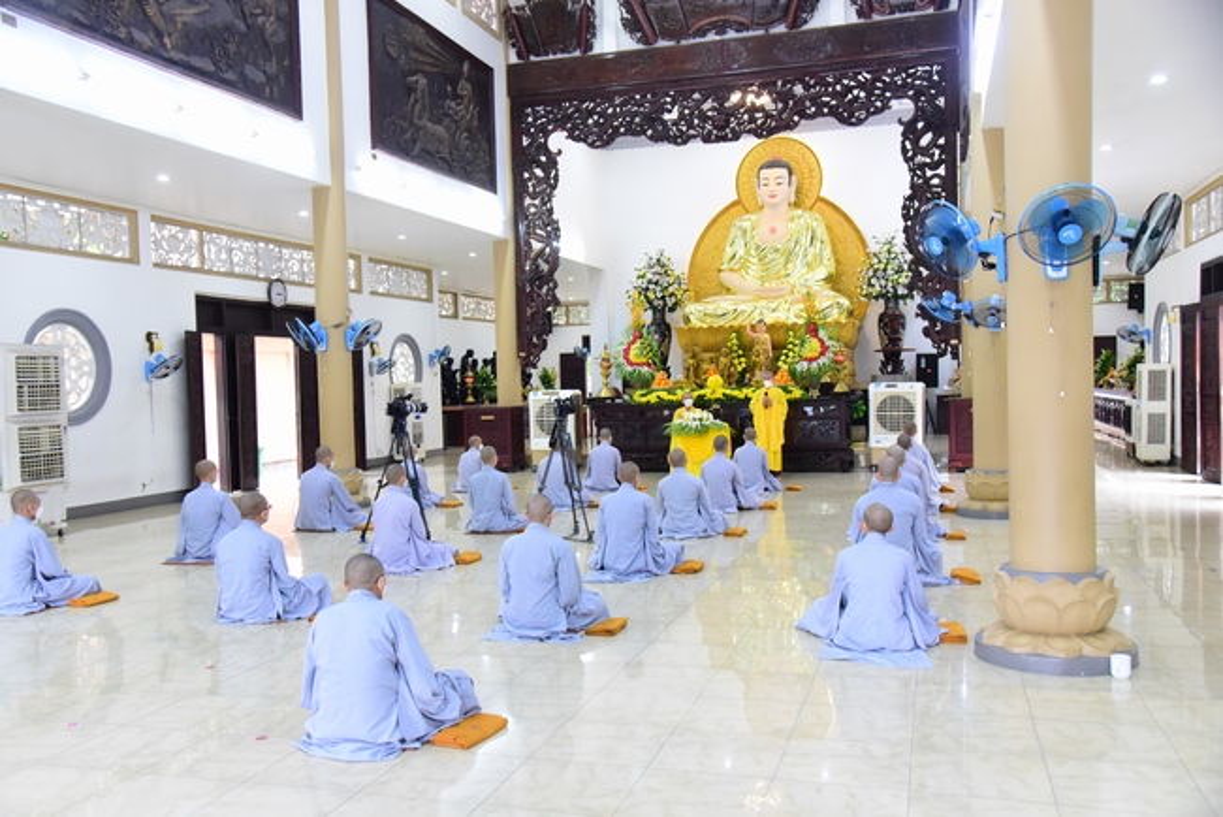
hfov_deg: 58.7
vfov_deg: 41.2
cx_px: 612
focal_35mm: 32
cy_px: 408
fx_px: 1088
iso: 6400
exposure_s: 1/125
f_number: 5
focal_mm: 32
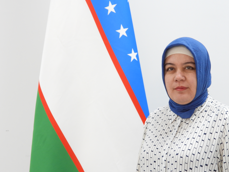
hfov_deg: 29.3
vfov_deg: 22.2
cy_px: 104
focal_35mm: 66
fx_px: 437
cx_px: 134
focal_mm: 8.5
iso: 180
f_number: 3.2
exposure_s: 1/30
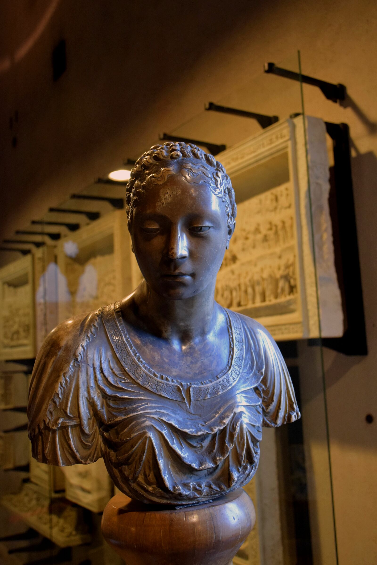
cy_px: 282
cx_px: 188
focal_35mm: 39
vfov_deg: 49.6
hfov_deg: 34.2
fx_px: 613
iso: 1400
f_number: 3.8
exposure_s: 1/60
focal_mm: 26
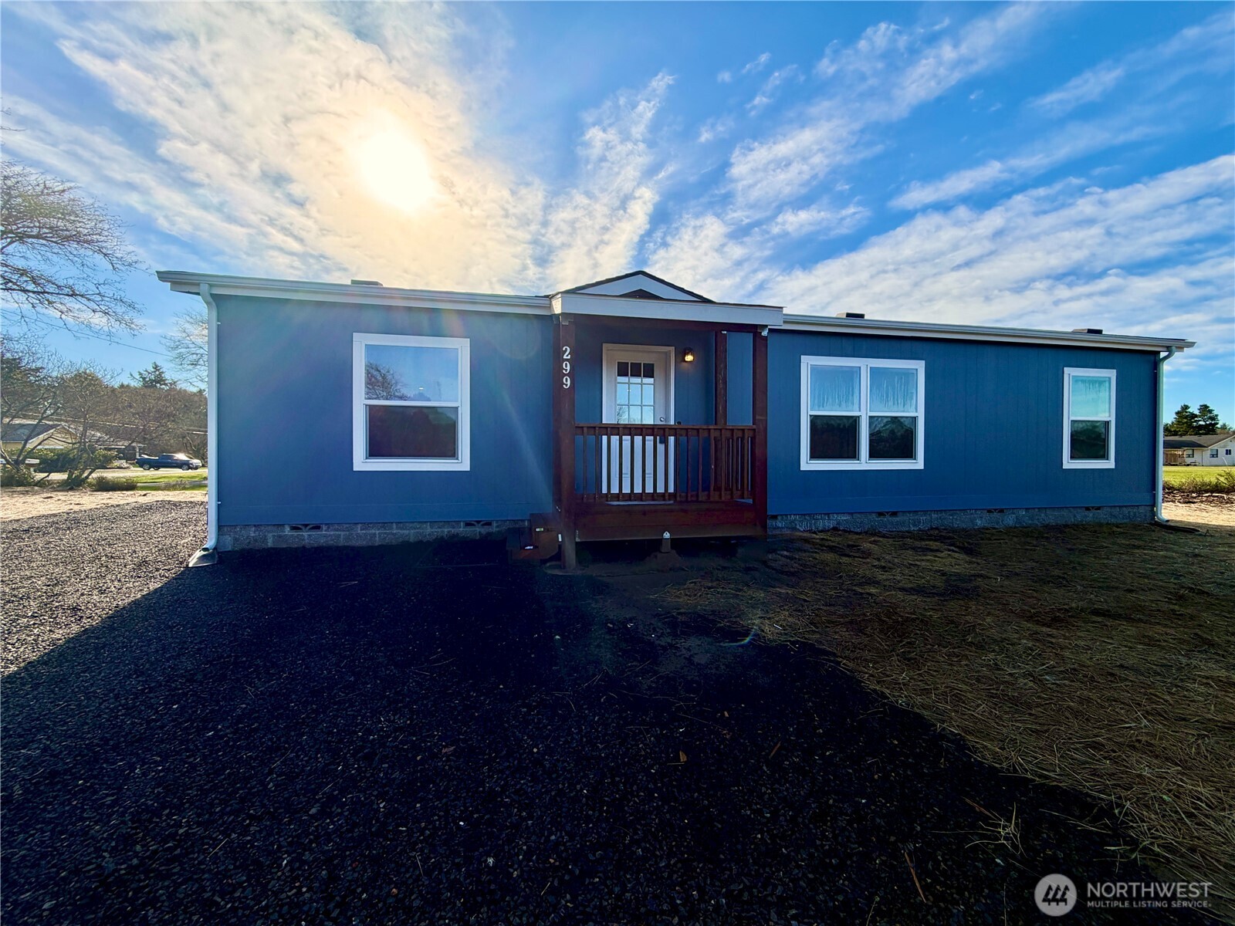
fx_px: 499
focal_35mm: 14
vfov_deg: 85.7
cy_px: 463
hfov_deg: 102.1
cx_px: 618
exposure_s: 1/901
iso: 20
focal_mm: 2.22
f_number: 2.2
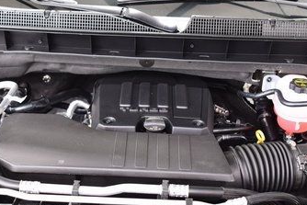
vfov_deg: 19.7
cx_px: 157
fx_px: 589
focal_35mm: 69
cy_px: 91
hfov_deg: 29.2
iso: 1600
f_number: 3.2
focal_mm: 24
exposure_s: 1/15
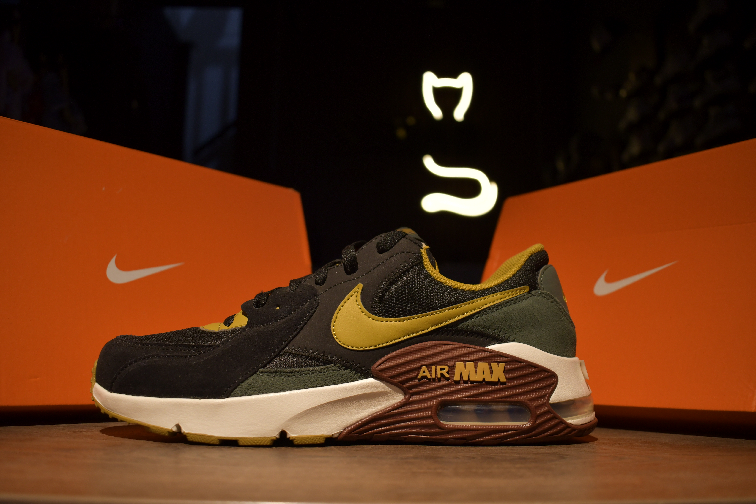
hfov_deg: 57.2
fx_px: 693
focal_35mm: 33
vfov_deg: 40.0
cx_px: 378
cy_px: 252
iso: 400
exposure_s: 1/125
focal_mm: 22
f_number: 3.8
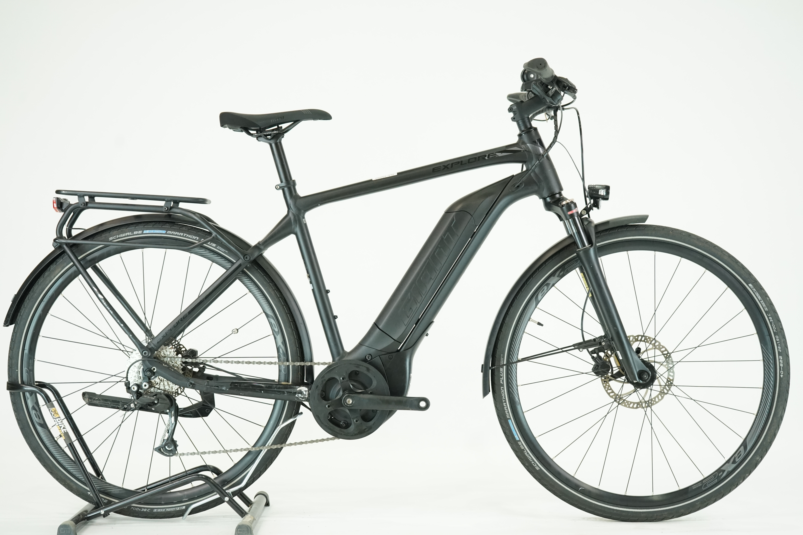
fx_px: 1294
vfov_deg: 23.4
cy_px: 268
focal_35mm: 58
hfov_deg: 34.5
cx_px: 402
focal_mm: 58
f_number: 5
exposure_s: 1/200
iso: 2000
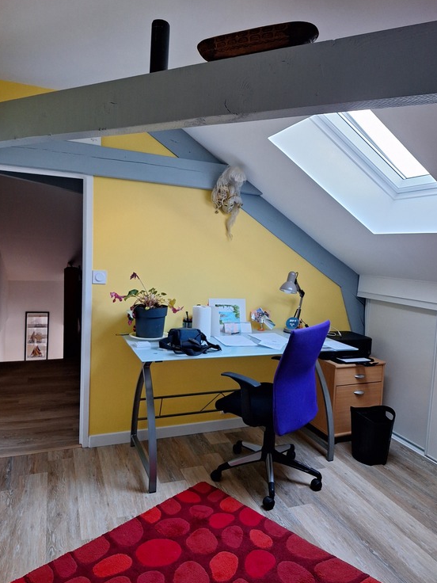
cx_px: 218
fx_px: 404
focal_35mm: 24
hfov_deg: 56.8
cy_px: 292
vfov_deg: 71.6
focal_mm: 5.54
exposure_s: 1/50
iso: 250
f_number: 1.8
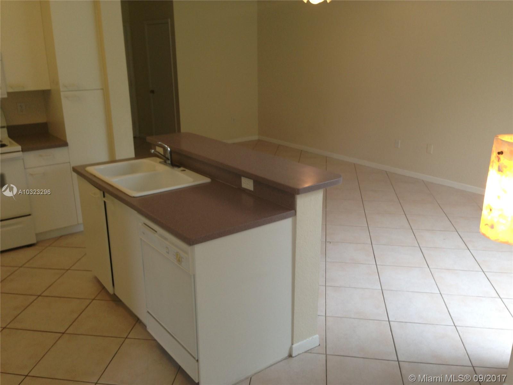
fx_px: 489
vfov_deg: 42.9
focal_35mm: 33
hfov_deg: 55.4
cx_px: 256
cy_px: 192
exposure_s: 1/24
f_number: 2.4
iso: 50
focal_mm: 4.13
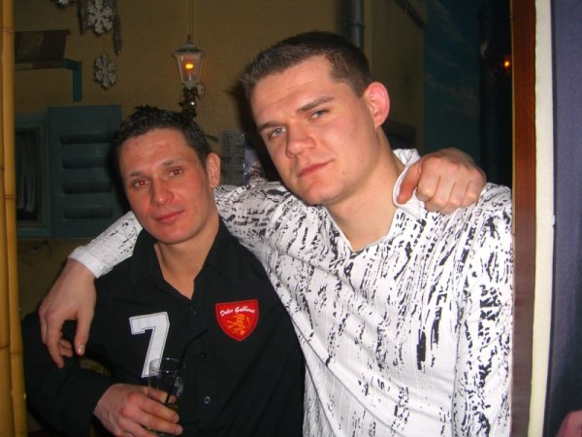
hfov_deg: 49.0
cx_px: 291
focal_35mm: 38
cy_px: 218
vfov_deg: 37.7
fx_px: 639
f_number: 2.8
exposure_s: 1/60
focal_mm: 7.9
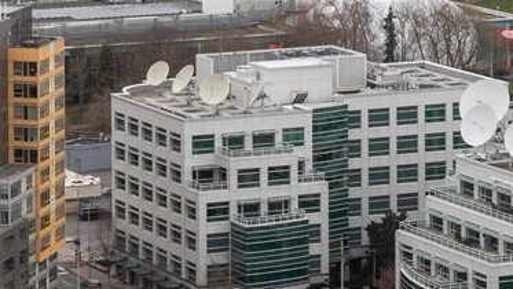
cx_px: 43
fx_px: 2912
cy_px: -358
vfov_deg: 5.5
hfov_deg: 10.0
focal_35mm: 214
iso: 200
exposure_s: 1/320
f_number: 8
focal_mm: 45
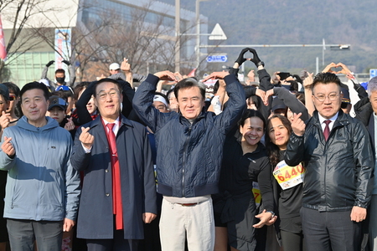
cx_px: 188
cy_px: 126
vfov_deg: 13.4
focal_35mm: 102
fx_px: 1068
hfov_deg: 20.0
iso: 100
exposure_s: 1/320
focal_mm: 102
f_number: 8
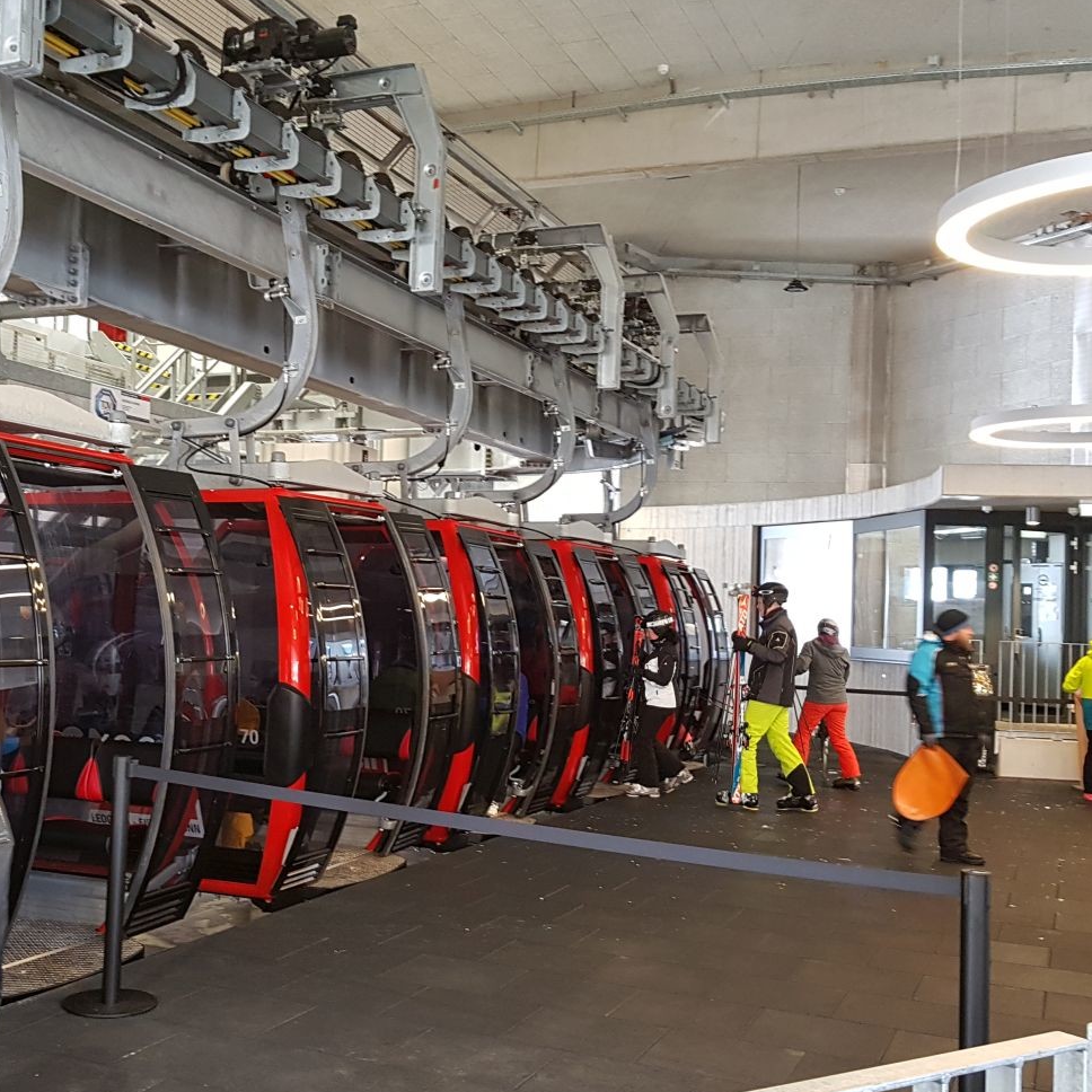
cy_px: 576
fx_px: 1356
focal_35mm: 38
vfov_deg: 43.8
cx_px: 390
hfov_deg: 43.4
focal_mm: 4.2
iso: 160
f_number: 1.7
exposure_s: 1/33
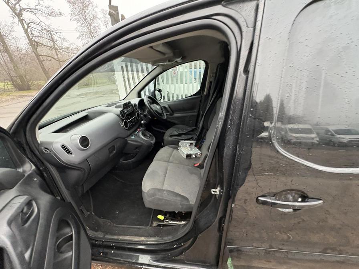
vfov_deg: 85.7
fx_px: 145
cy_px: 134
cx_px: 180
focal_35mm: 14
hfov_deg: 102.1
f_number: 2.2
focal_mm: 2.22
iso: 320
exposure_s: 1/60
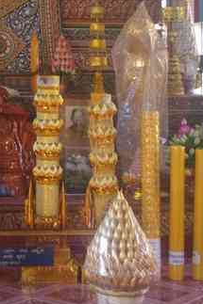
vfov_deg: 20.4
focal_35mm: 98
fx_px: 826
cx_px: -4
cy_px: 17
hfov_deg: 13.8
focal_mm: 21
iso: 3200
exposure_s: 1/30
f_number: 4
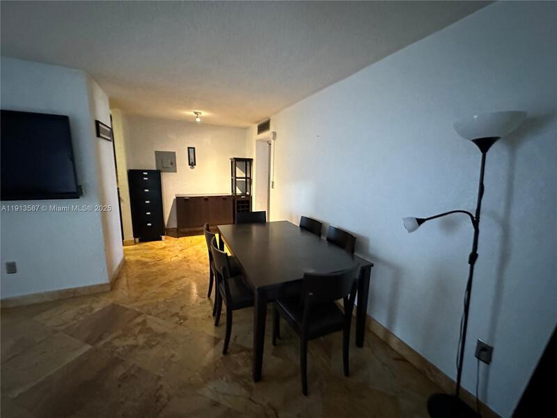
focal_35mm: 14
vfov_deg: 85.7
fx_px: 225
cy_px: 209
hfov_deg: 102.1
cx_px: 278
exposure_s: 1/40
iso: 1000
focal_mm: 2.22
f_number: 2.2
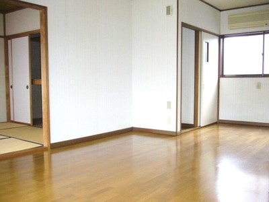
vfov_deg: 40.7
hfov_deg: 52.6
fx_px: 272
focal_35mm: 35
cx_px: 134
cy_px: 101
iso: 320
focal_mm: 5.8
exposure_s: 1/60
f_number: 2.8
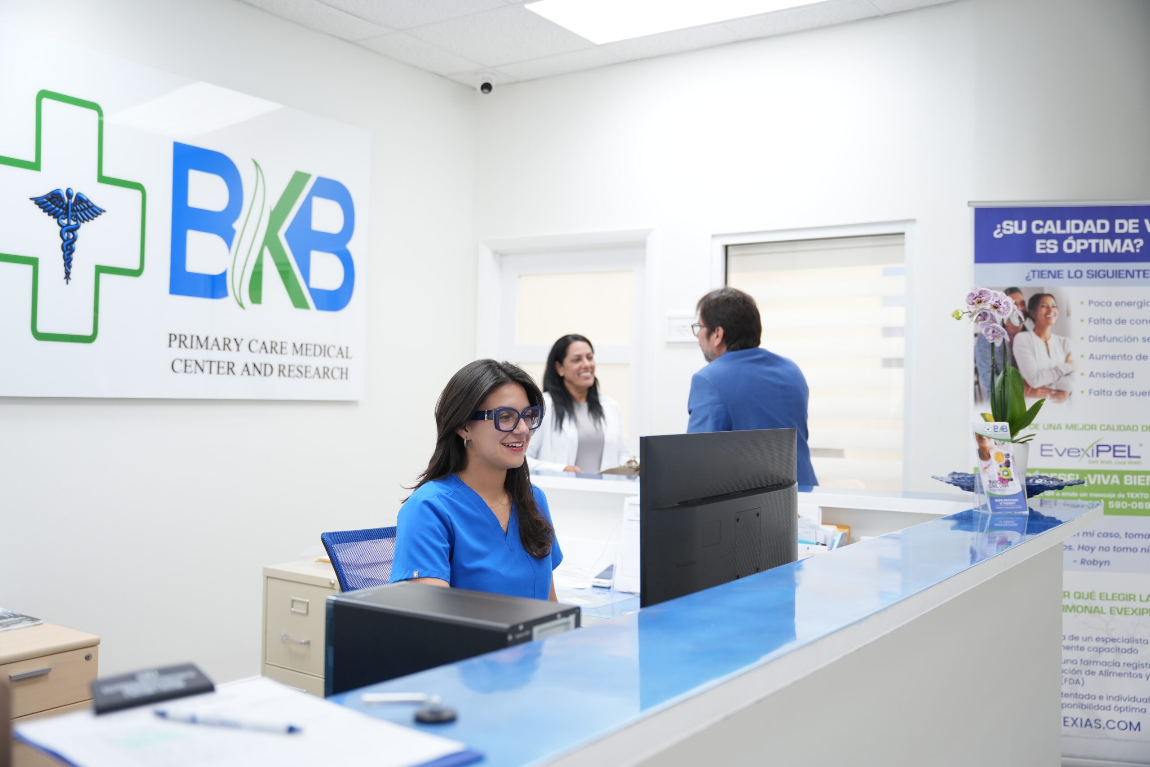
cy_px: 384
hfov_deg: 55.2
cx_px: 575
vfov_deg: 38.5
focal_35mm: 34
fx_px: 1099
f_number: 2.8
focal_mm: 34.4
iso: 500
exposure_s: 1/125
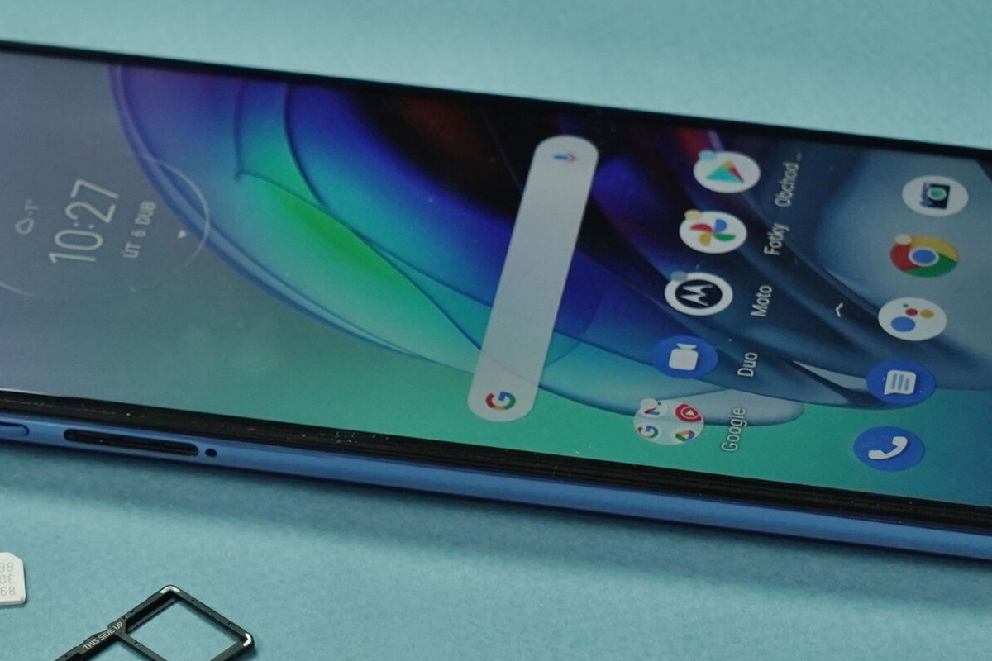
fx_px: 3086
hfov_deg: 18.1
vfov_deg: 12.2
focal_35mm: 112
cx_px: 220
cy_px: 459
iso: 1600
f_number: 8
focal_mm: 70
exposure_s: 1/160
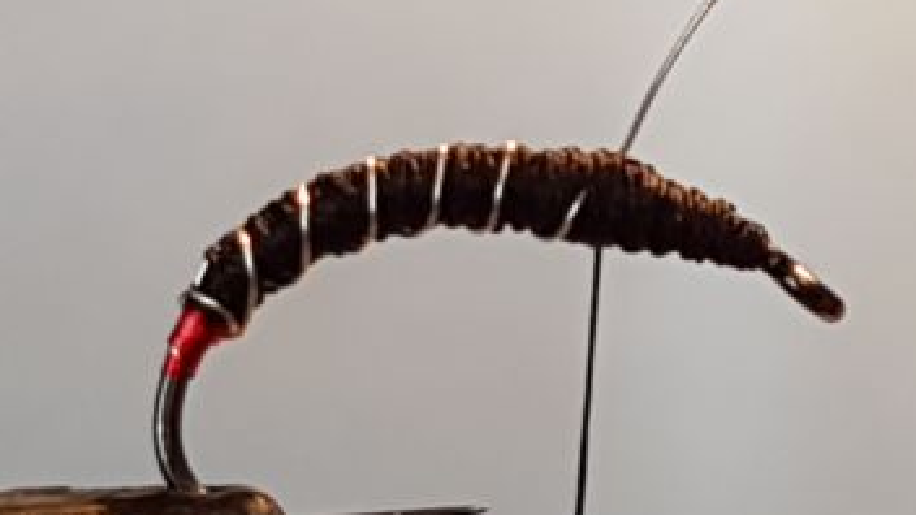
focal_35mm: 29
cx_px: 466
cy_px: 323
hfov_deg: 66.1
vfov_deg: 39.9
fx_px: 704
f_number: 1.7
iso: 64
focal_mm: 4.2
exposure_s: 1/100
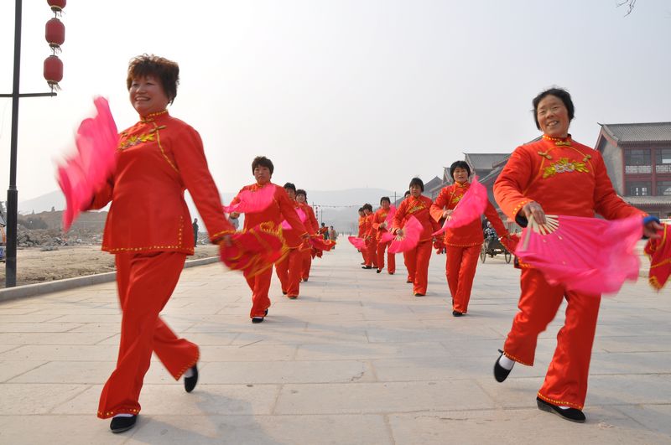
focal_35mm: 27
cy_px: 222
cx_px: 336
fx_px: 503
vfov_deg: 47.8
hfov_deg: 67.5
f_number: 16
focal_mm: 18
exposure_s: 1/90
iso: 200
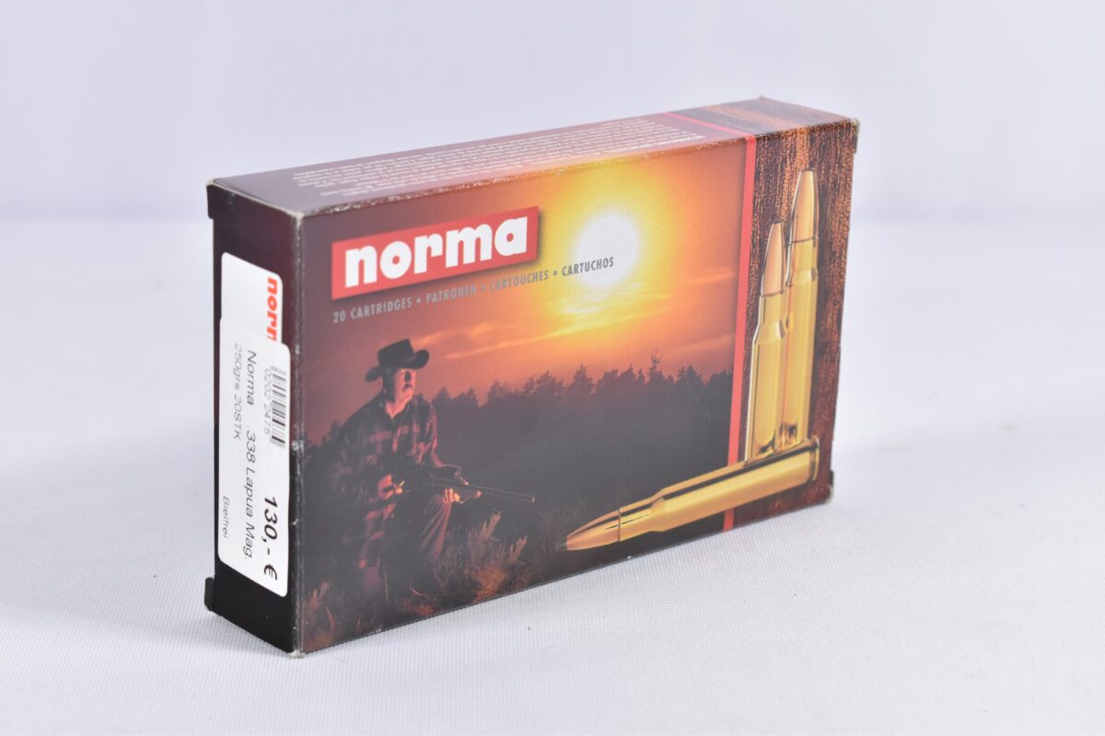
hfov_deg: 24.6
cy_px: 368
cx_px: 552
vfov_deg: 16.6
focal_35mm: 82
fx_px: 2532
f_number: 5.6
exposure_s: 1/50
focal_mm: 55
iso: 640
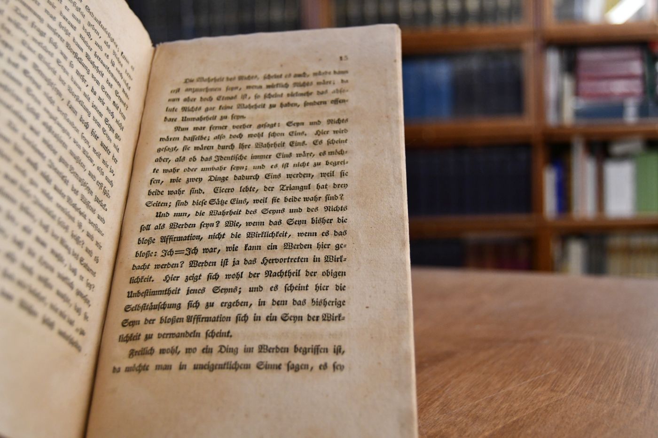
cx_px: 329
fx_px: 713
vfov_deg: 34.2
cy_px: 219
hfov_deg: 49.6
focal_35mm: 39
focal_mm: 26
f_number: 4
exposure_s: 1/125
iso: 2000
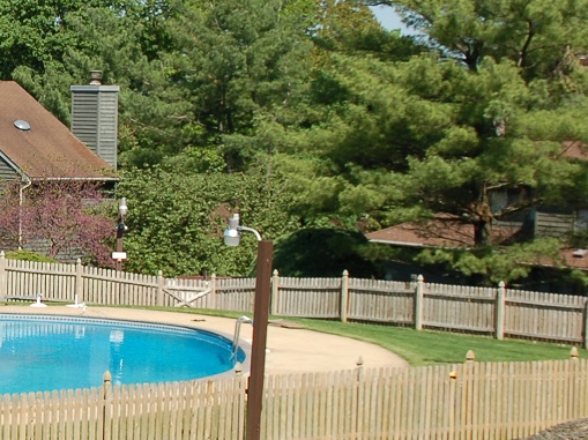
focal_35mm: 136
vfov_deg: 10.9
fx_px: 2309
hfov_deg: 14.0
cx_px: -177
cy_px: 182
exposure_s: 1/400
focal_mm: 32
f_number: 10
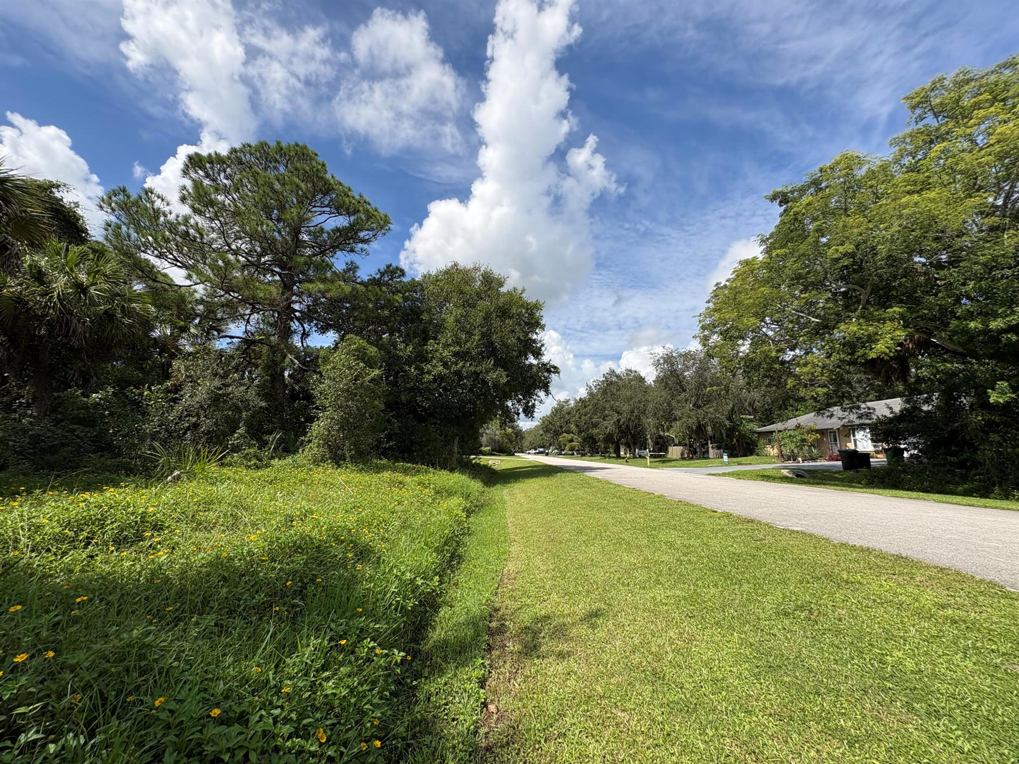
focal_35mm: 14
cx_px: 510
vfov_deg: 85.7
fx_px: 412
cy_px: 382
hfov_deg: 102.1
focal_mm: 2.22
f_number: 2.2
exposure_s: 1/1927
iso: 50
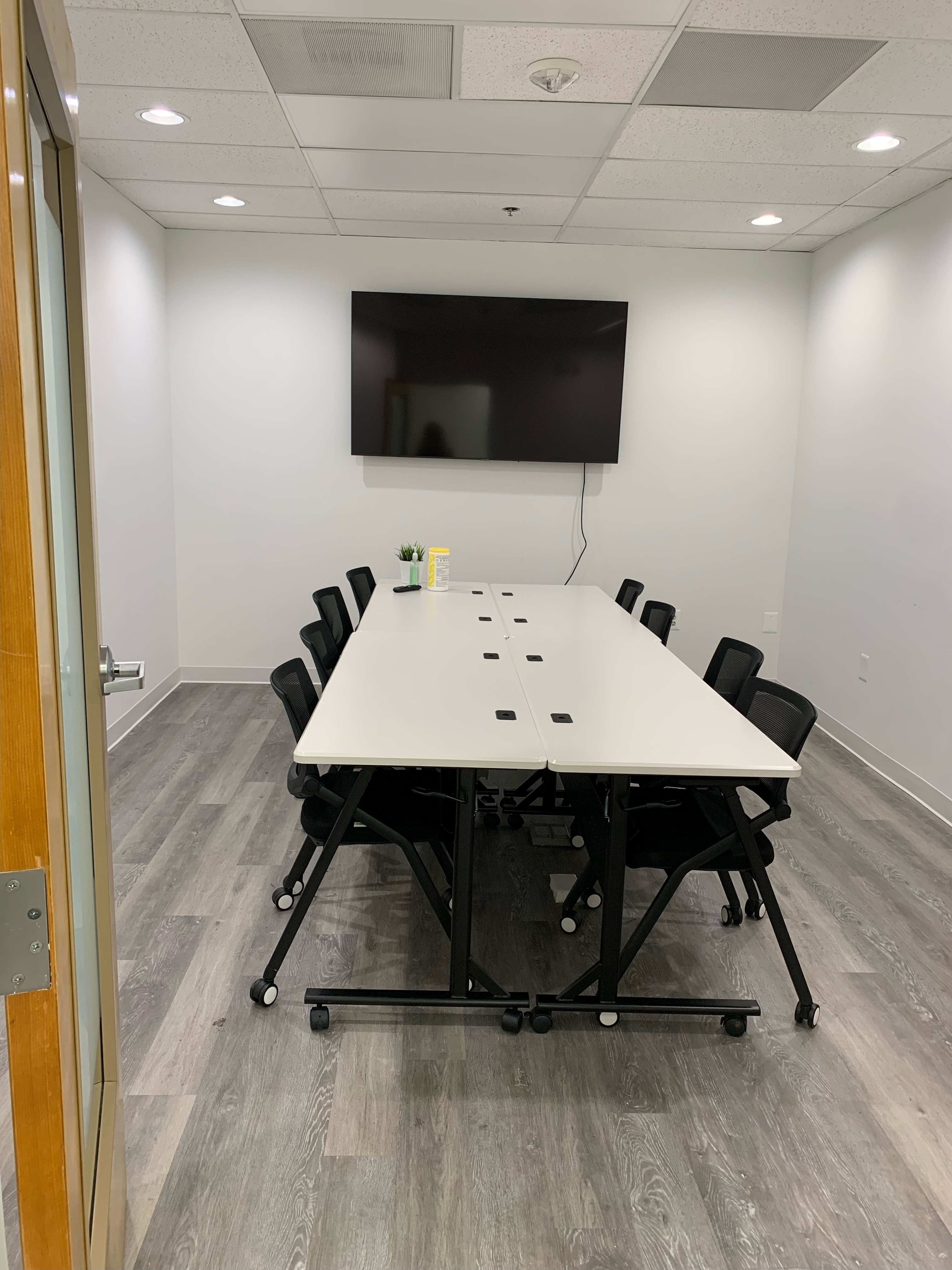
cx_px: 476
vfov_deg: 67.3
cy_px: 635
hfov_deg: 53.1
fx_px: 953
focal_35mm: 26
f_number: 1.8
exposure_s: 1/60
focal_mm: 4.25
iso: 80
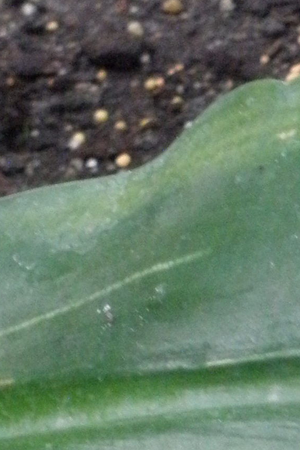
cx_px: -443
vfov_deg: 6.9
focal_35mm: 294
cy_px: -131
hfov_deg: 4.6
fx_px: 3673
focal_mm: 11.02
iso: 400
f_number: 3.7
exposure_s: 1/6
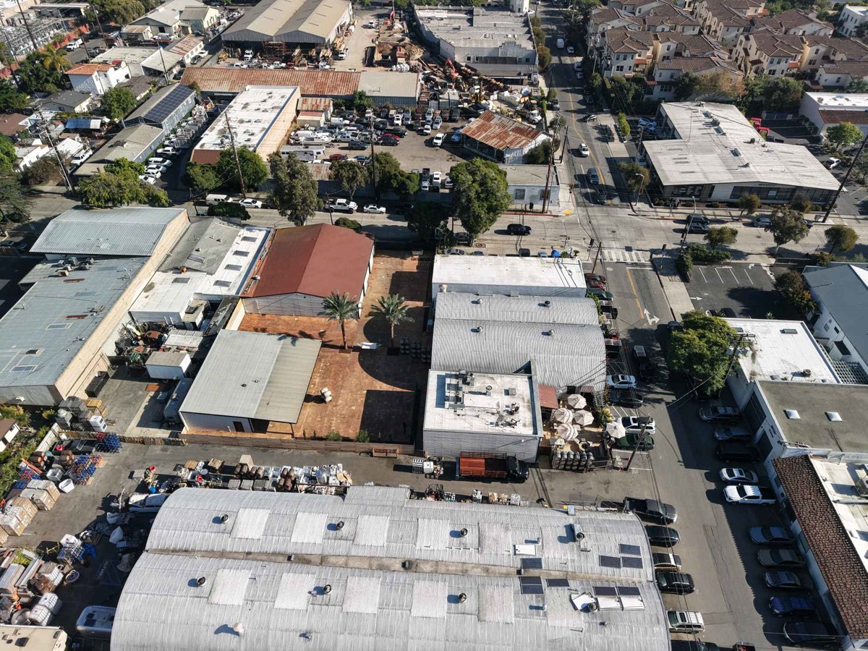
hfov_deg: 71.6
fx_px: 602
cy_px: 326
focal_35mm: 24
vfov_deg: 56.8
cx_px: 434
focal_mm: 8.67
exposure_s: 1/1250
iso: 130
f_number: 1.8
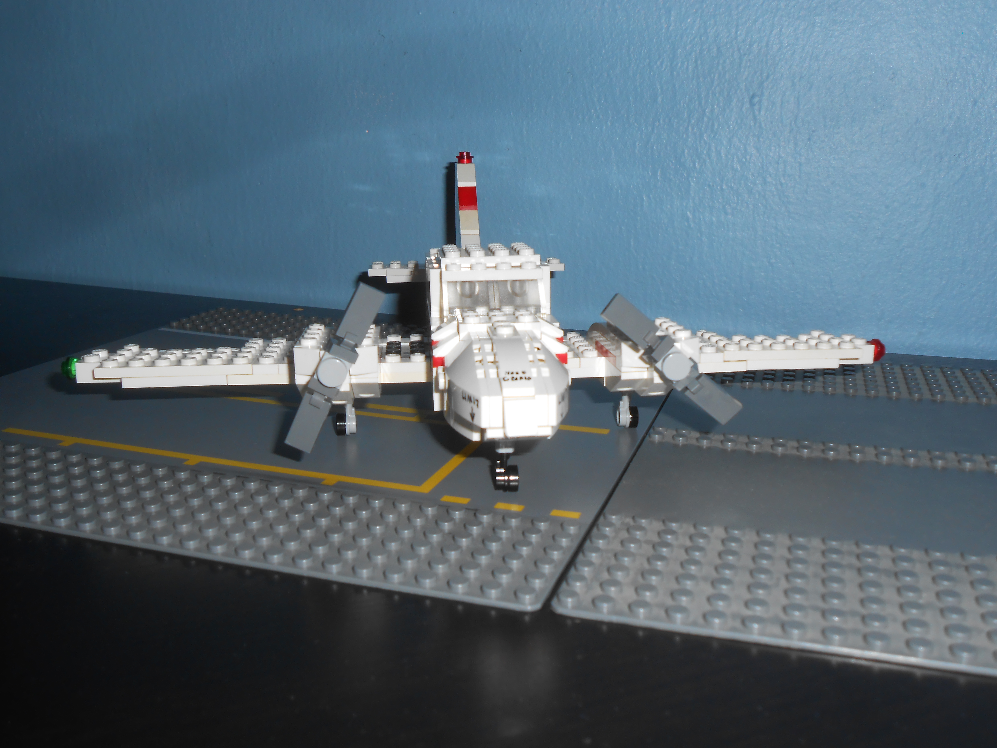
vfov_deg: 41.8
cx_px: 498
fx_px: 979
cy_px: 374
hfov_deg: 54.0
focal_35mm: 34
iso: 80
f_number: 3.9
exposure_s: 1/30
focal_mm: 6
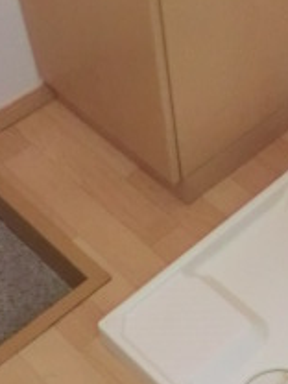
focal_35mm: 74
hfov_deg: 19.0
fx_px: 821
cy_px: 109
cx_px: 329
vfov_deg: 26.1
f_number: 3.2
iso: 800
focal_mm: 4.3
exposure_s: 1/60
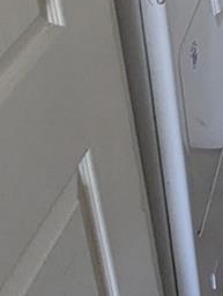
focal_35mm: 96
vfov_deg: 18.0
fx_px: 822
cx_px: 336
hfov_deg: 14.4
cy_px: -160
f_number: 2.2
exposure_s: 1/143
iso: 406
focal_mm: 2.35
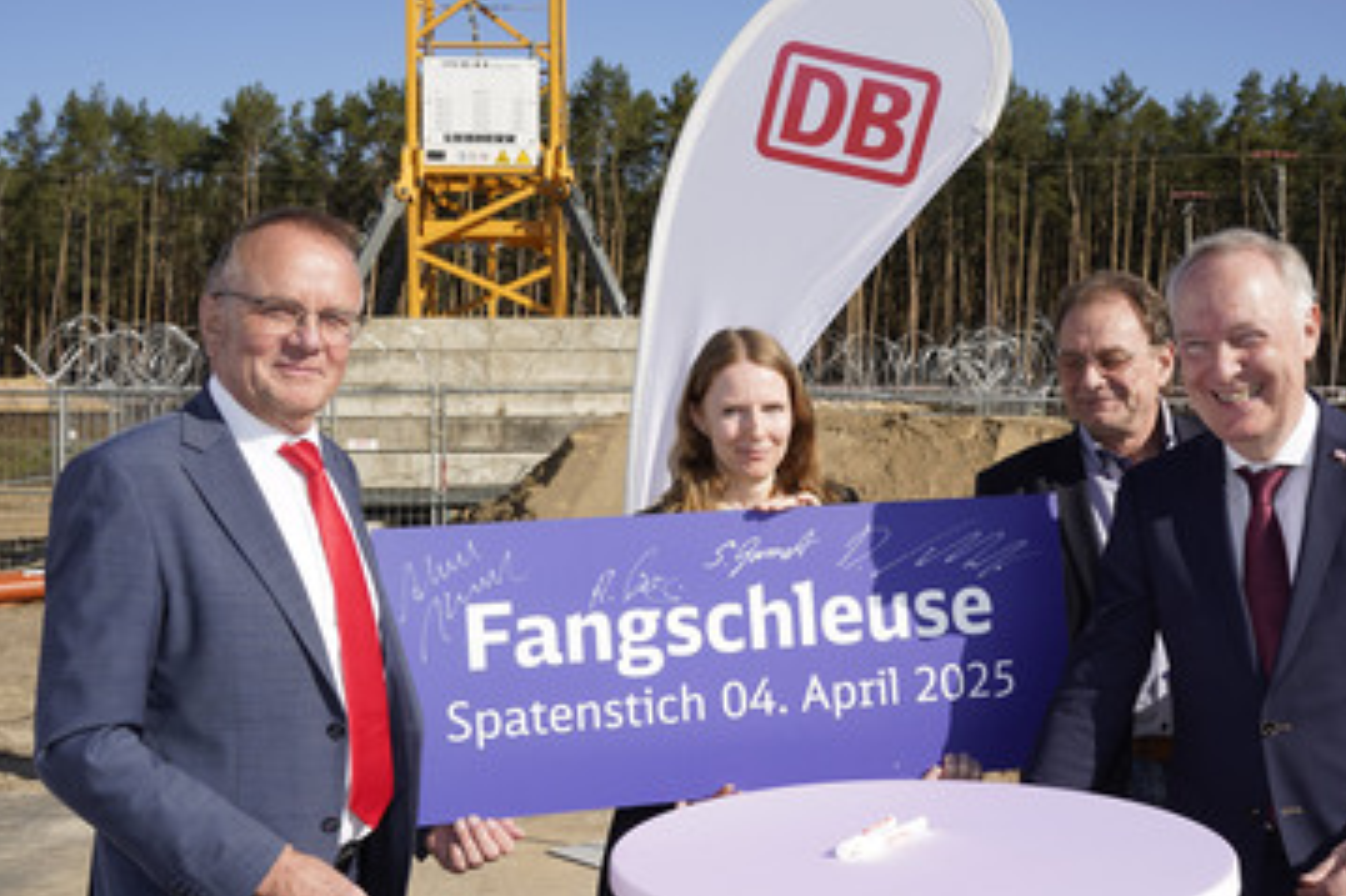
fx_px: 1644
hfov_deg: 44.4
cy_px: 469
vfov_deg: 30.5
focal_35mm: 44
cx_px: 778
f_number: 9
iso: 100
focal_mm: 35
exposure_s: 1/250
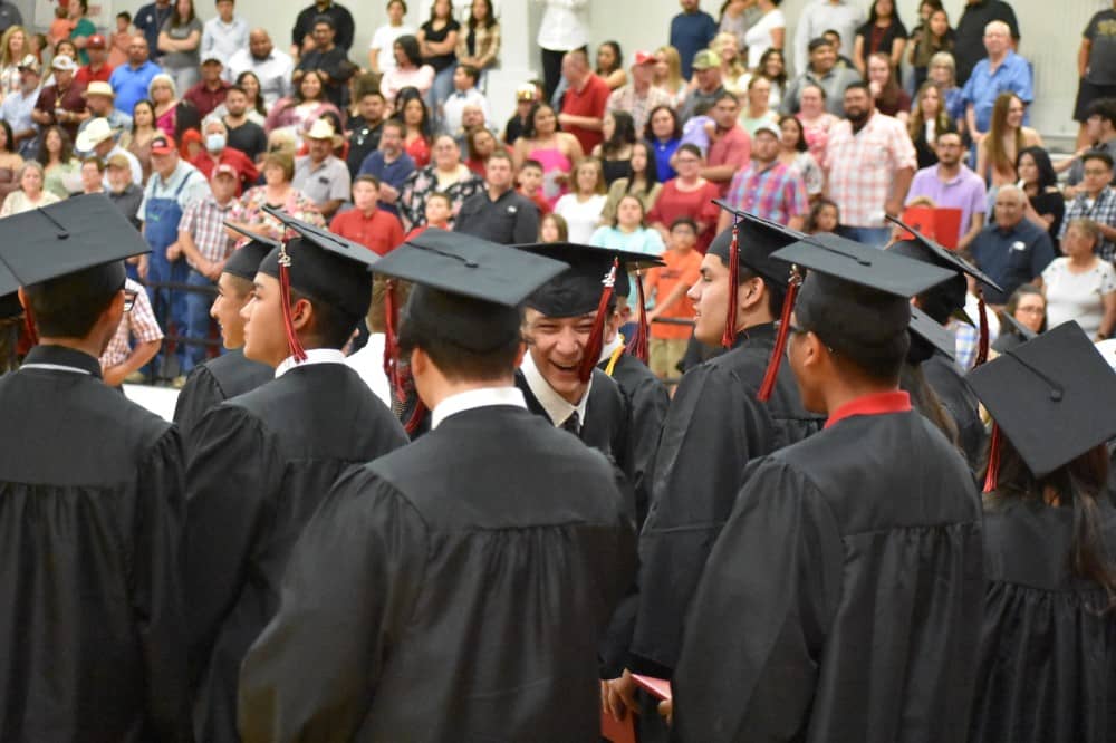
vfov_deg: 13.0
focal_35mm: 105
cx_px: 558
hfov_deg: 19.5
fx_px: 3254
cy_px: 372
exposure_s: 1/250
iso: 12800
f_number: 4.5
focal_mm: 70
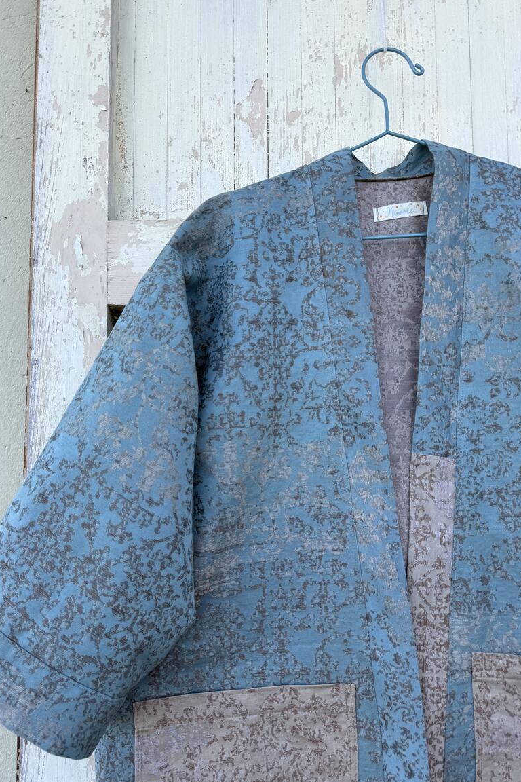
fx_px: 564
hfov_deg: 49.4
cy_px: 395
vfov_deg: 69.4
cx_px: 226
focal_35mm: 26
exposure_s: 1/478
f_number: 1.78
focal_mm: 6.76
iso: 80
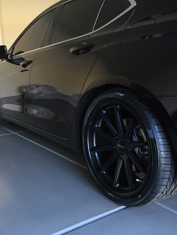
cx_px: 67
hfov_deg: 36.6
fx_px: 266
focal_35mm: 39
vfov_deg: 47.9
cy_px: 117
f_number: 2.2
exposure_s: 1/30
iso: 50
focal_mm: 4.15
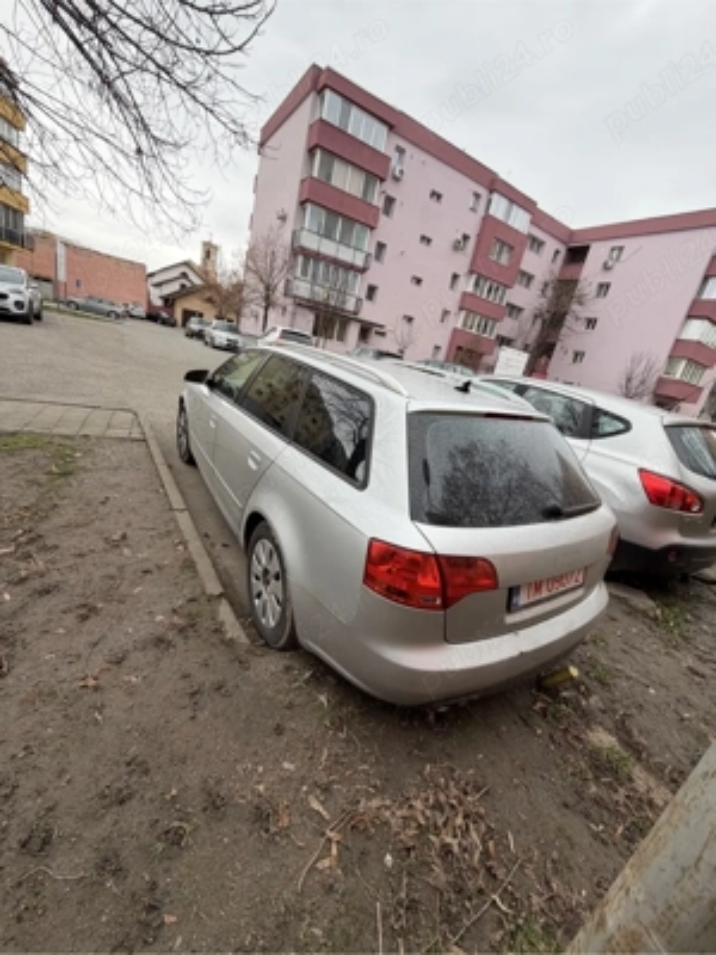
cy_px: 478
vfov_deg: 102.1
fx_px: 386
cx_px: 358
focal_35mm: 14
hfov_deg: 85.7
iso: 40
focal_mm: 2.22
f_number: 2.2
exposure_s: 1/196
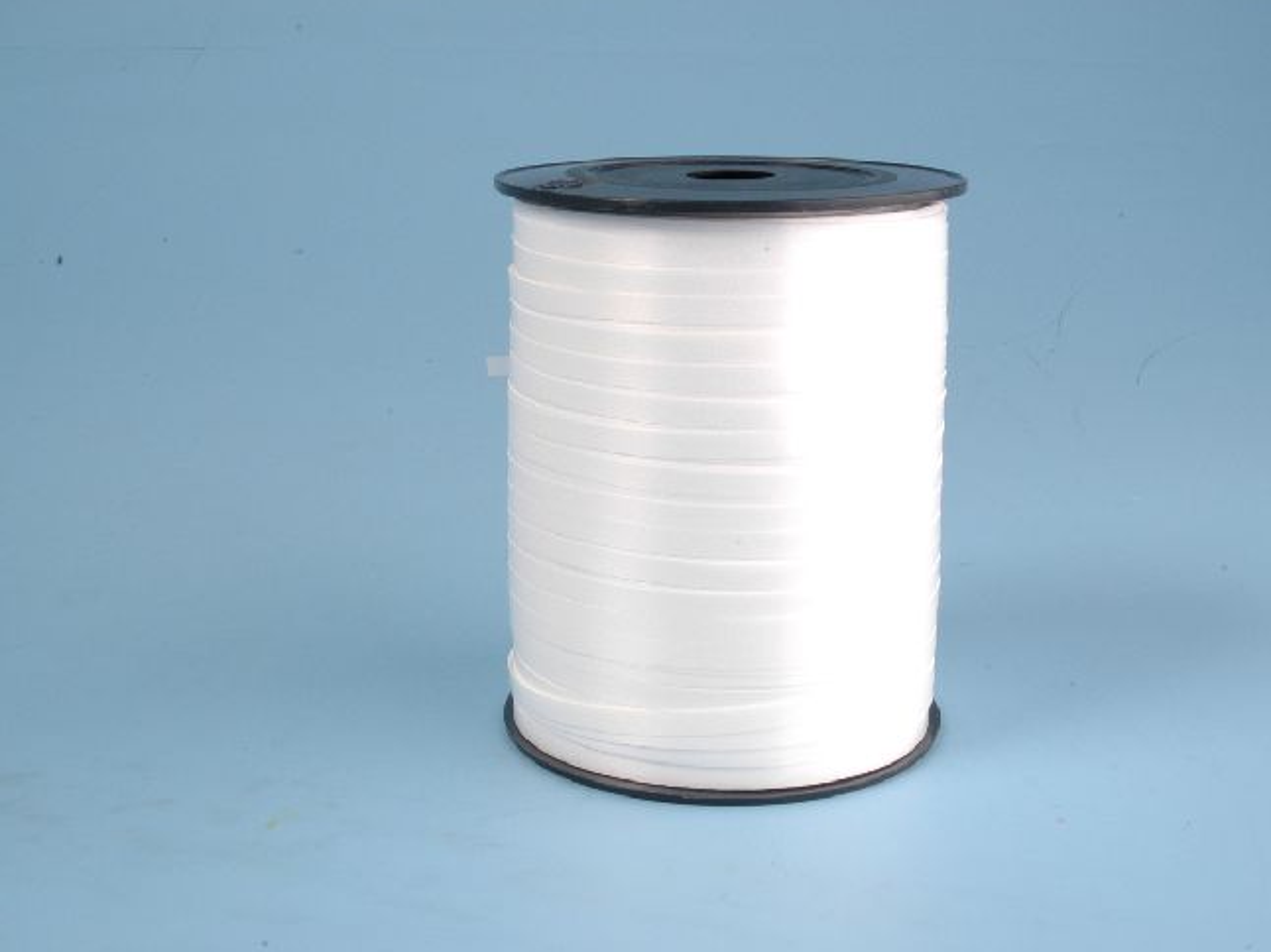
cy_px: 504
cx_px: 740
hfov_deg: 38.1
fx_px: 1835
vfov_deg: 29.1
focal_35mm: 50
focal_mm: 28
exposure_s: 1/800
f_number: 22
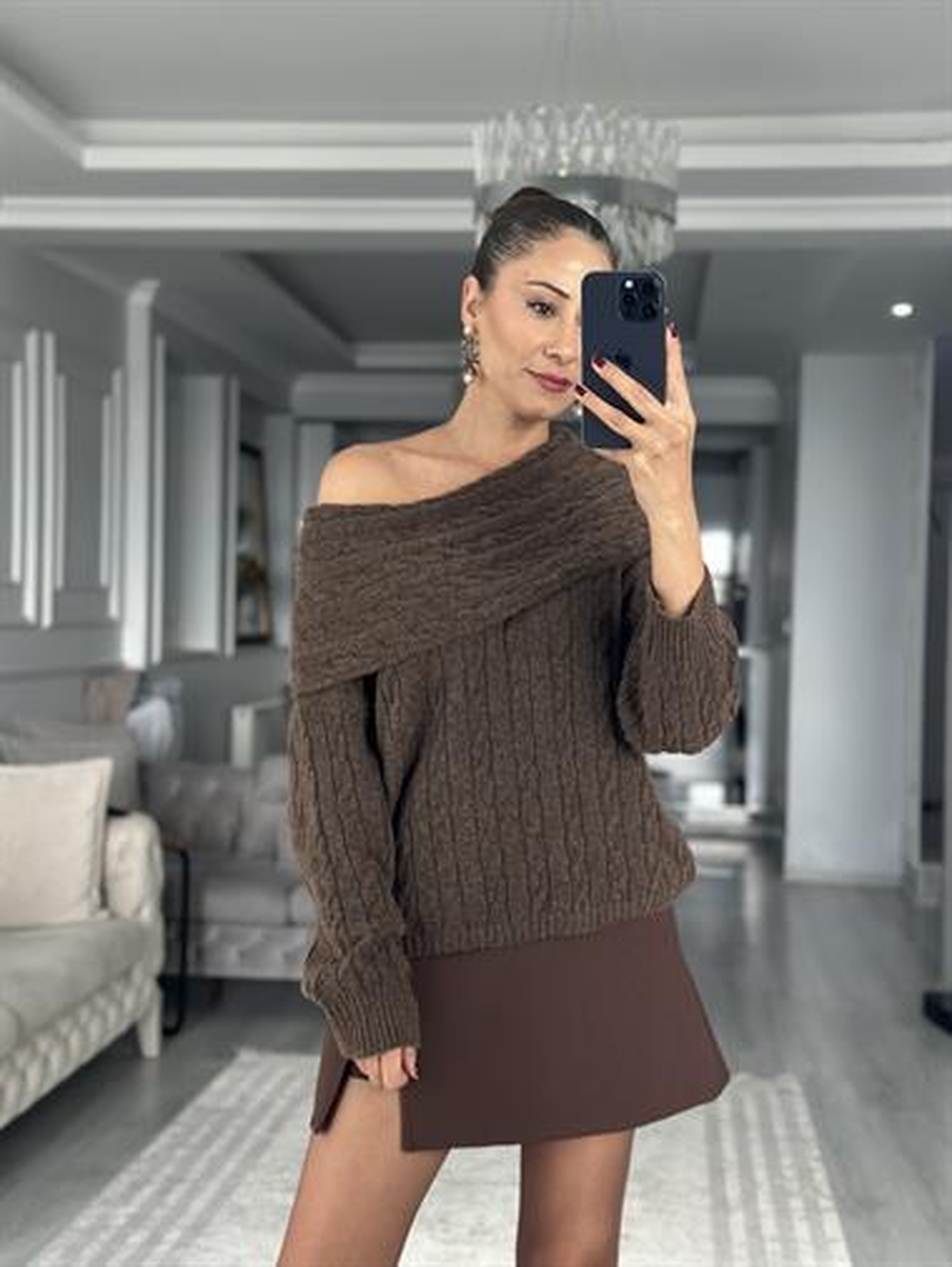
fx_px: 1759
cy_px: 634
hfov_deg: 30.3
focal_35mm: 48
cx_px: 476
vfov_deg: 39.6
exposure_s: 1/77
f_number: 1.78
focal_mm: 6.86
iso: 125
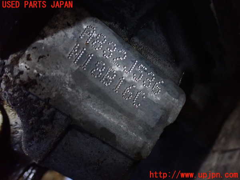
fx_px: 208
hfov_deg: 60.0
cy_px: 90
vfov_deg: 46.8
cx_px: 120
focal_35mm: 30
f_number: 2.3
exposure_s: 1/30
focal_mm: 5.4
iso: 1250
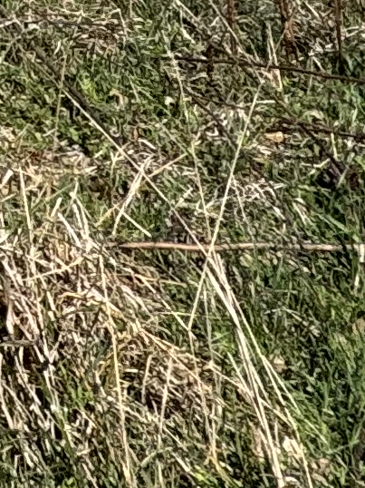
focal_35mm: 105
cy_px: -659
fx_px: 1477
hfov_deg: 11.1
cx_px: -586
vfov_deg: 13.8
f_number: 2.2
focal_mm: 2.22
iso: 50
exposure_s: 1/2273
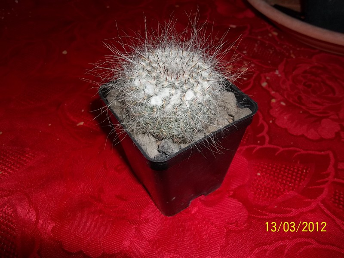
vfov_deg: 44.2
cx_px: 172
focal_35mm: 32
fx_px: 318
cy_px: 129
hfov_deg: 56.8
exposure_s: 1/30
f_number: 2.9
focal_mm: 5.7
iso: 64
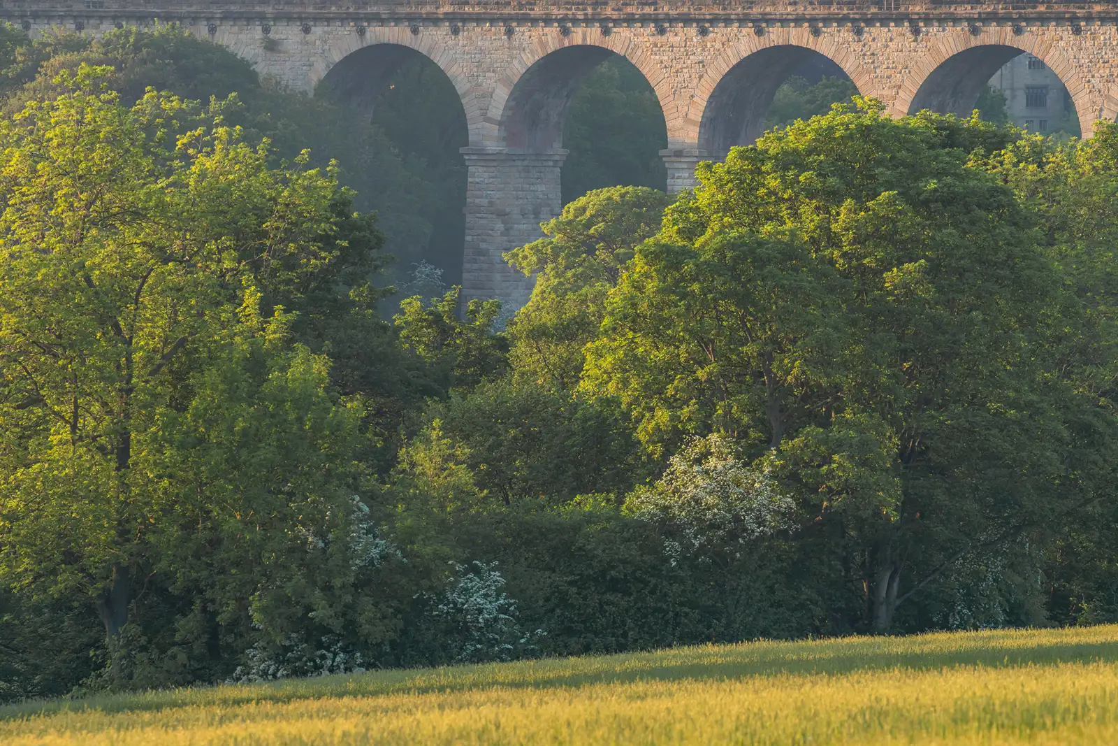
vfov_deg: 4.3
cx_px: 559
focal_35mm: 321
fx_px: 9969
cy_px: 373
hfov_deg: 6.4
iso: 400
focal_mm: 321
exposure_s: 1/250
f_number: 11
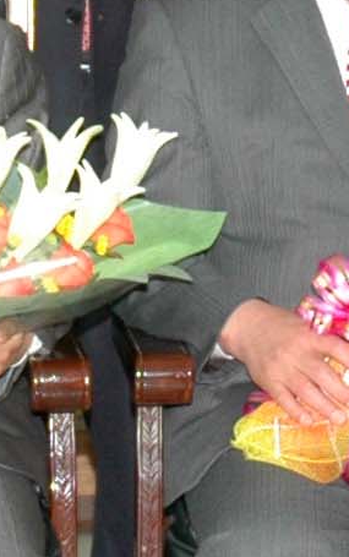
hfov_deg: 4.8
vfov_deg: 7.7
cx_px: 45
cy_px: 21
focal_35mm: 272
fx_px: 4138
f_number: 5
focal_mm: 27
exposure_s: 1/60
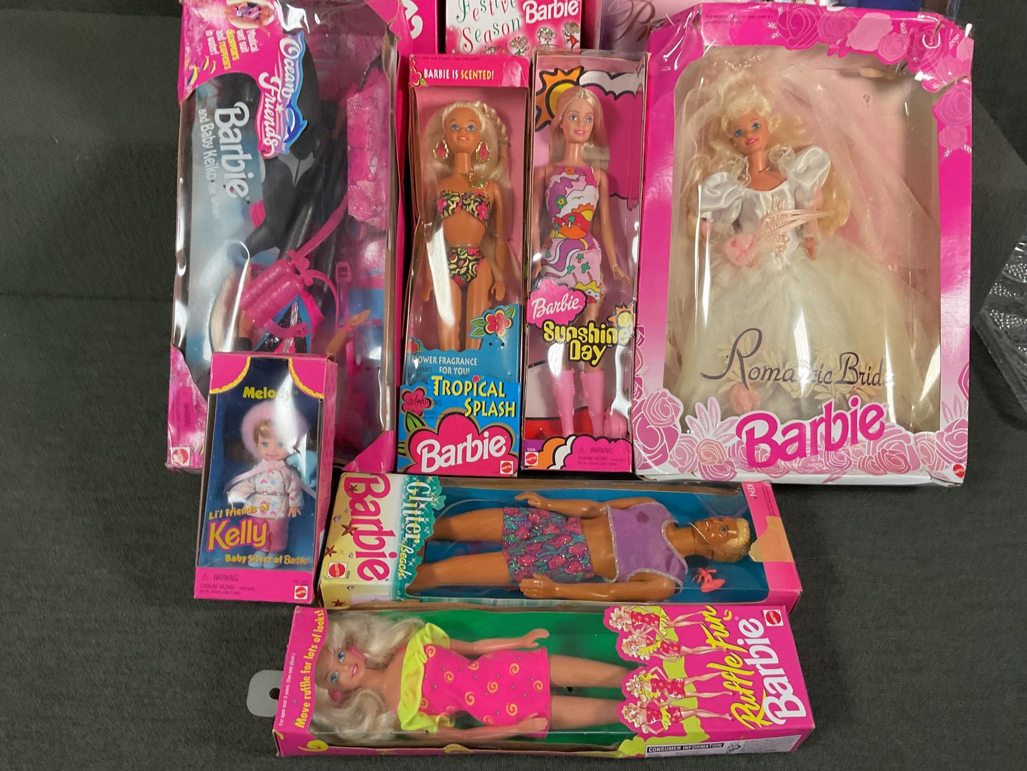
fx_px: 860
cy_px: 386
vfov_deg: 48.2
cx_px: 514
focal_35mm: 29
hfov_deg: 61.7
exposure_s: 1/60
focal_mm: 3
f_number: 1.8
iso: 200
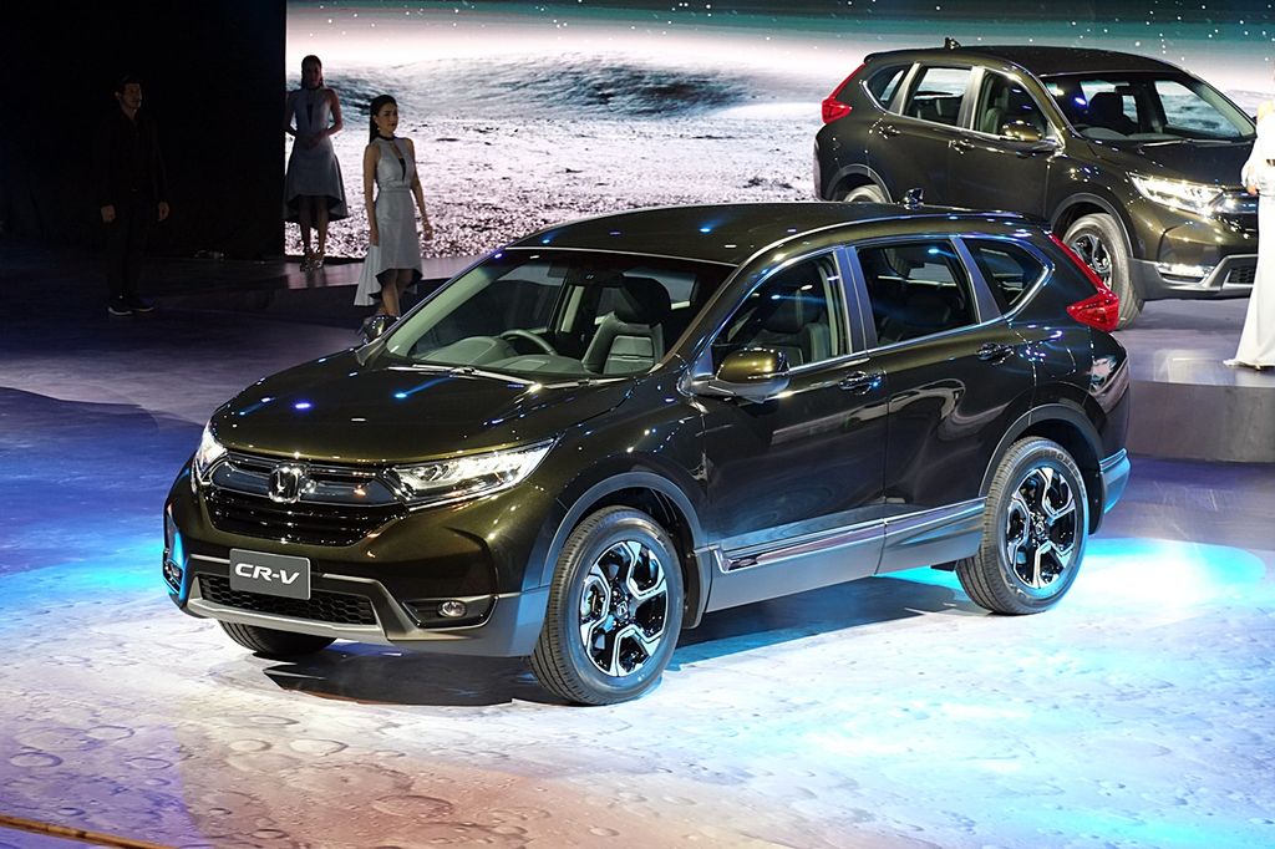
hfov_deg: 18.1
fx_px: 4001
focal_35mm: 113
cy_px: 424
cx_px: 638
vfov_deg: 12.1
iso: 1250
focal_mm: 75.4
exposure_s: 1/60
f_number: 5.6
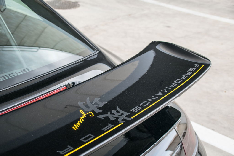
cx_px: 117
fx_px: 370
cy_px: 78
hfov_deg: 35.1
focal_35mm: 57
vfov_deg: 23.8
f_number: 5.6
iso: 400
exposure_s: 1/125
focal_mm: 38
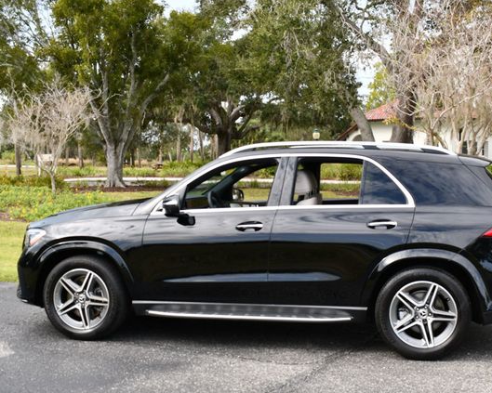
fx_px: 728
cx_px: 283
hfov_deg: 37.3
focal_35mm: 50
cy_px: 198
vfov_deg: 30.2
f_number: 6.3
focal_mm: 22
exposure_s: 1/250
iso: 200
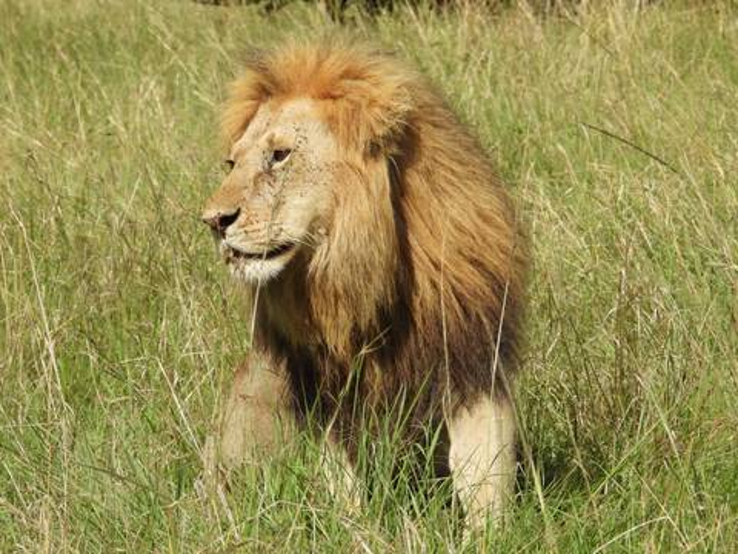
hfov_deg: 5.7
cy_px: 277
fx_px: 7355
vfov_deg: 4.3
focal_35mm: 345
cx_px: 369
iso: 200
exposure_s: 1/1250
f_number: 4.5
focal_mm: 62.1
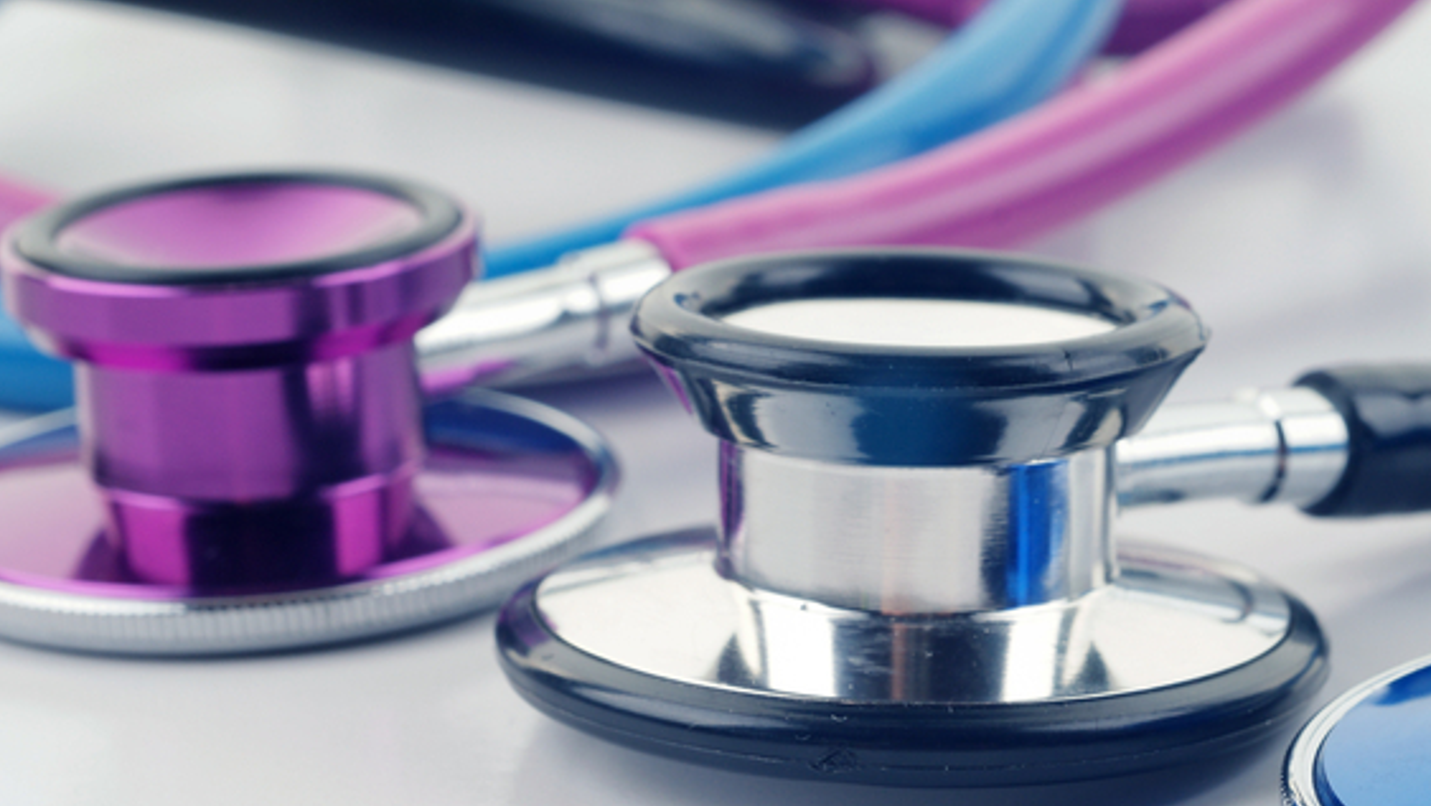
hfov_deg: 22.9
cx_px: 907
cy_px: 434
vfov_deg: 13.0
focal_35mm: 93
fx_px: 3530
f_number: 11
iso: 200
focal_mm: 50
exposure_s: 1/125
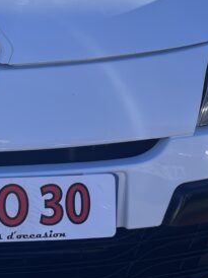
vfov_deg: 25.4
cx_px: -26
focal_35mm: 76
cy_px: 75
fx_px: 610
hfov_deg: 18.5
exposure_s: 1/2899
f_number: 1.6
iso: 50
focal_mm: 5.1
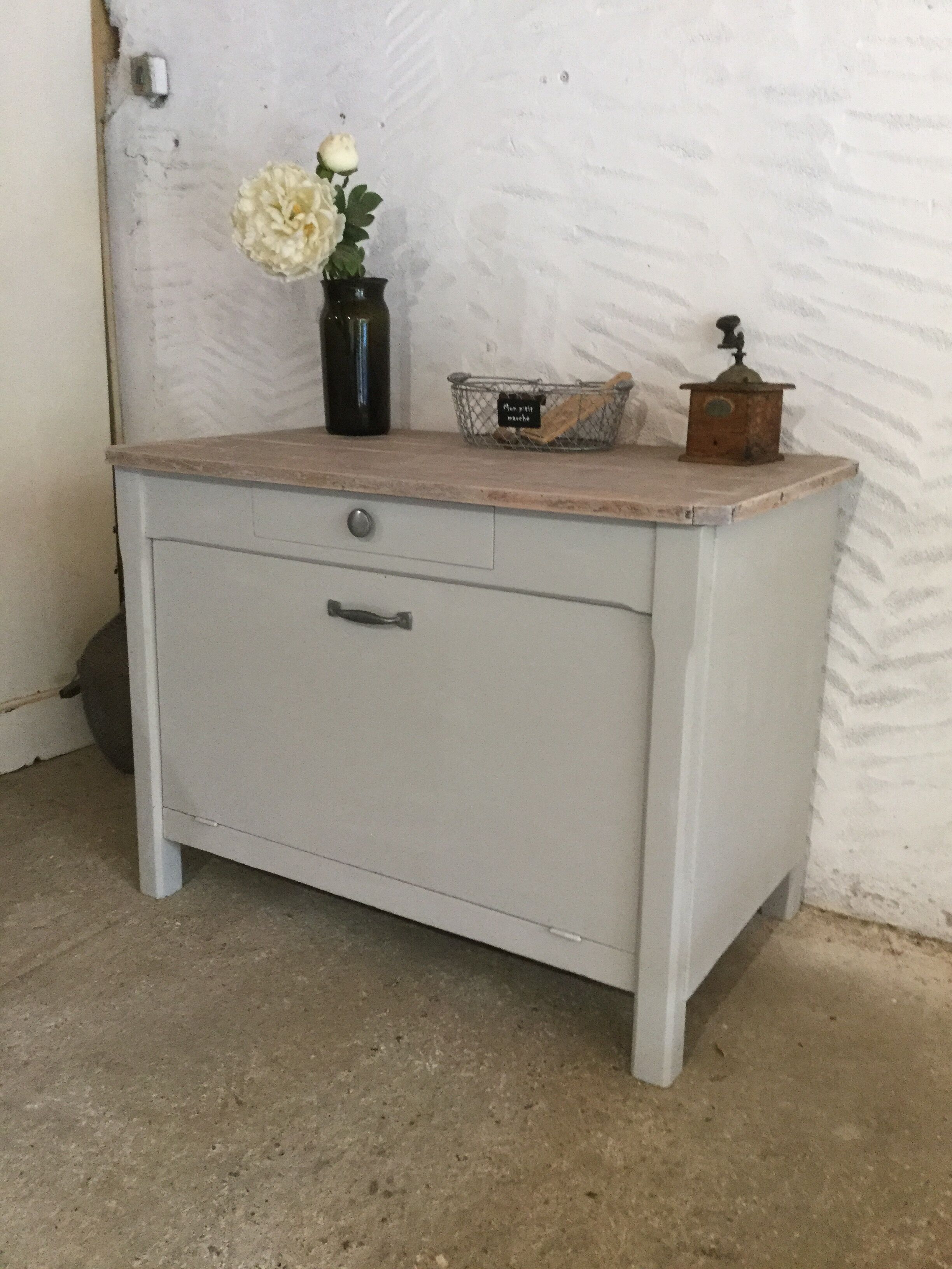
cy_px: 634
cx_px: 476
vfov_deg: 58.4
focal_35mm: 31
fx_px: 1137
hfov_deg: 45.4
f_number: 2.4
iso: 200
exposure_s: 1/33
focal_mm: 3.3
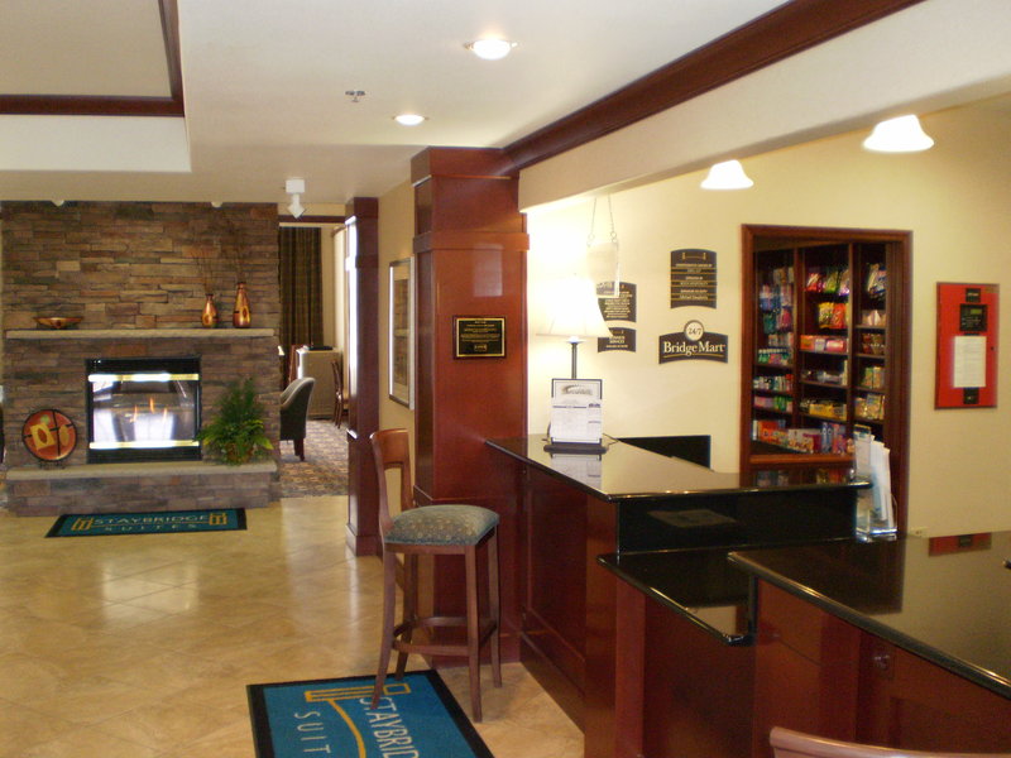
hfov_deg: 51.4
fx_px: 1051
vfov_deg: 39.7
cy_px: 379
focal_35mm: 36
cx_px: 506
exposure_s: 1/30
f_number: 3.1
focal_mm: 6.3
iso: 320
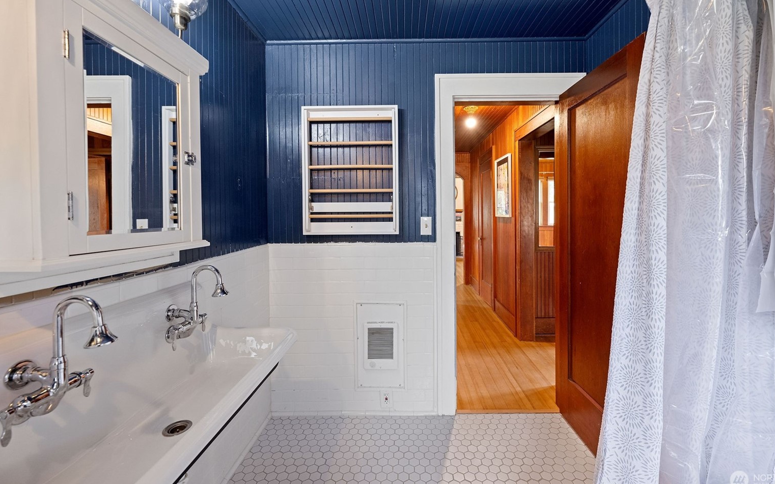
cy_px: 219
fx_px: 317
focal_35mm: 15
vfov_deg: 74.6
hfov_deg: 101.4
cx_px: 405
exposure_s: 1/8
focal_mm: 14
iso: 1000
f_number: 5
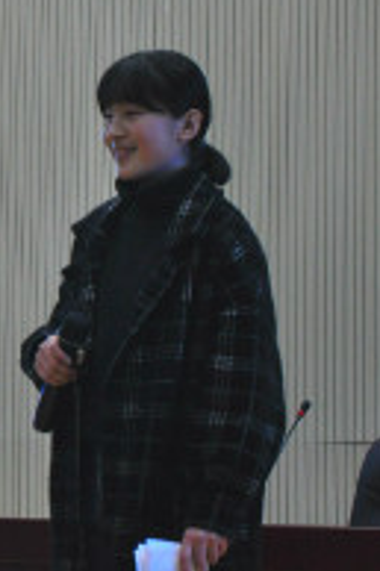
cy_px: 165
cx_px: -327
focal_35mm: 201
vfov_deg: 10.2
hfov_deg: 6.6
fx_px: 3188
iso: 800
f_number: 5
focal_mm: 52
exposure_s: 1/40
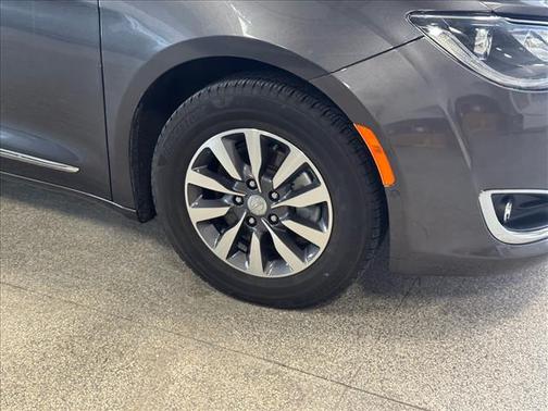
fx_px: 760
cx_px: 274
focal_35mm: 48
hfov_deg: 39.7
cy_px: 206
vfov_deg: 30.3
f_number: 1.78
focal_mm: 6.76
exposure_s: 1/60
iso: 250
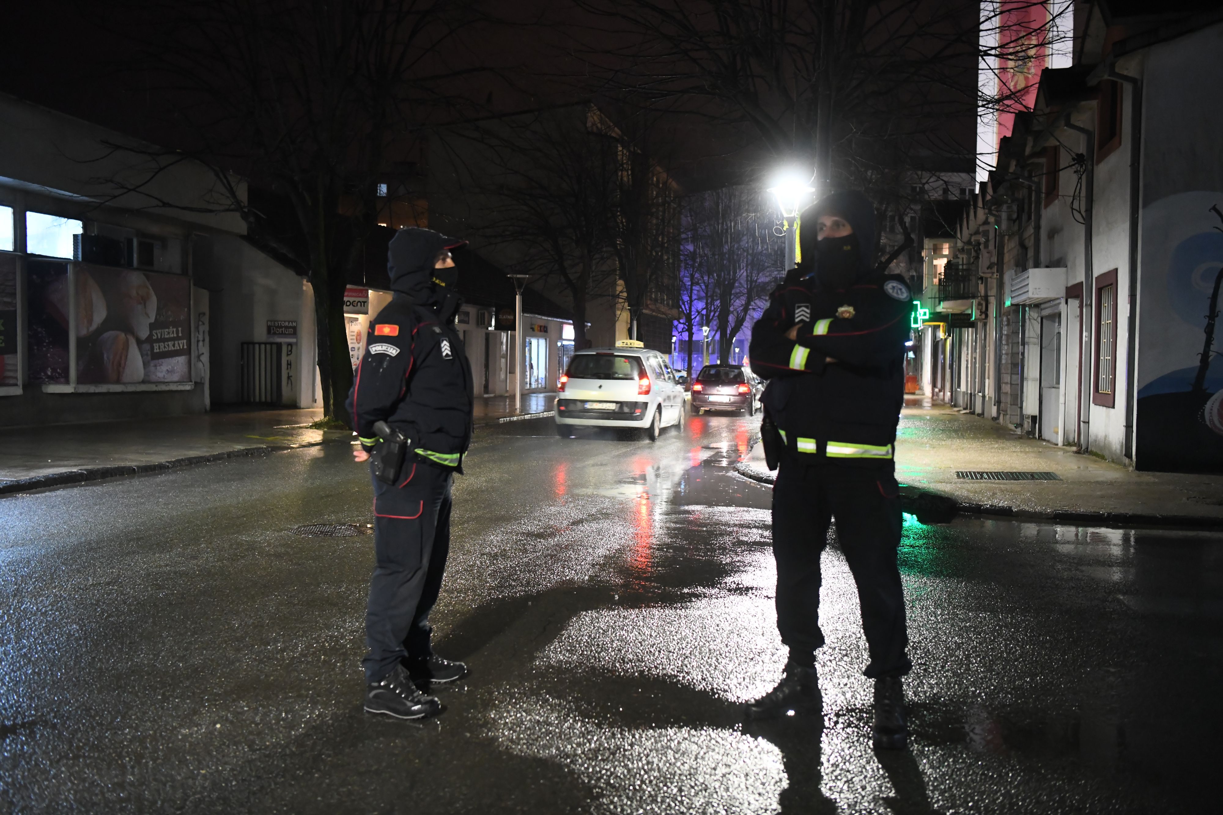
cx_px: 612
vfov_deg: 38.9
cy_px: 408
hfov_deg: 55.8
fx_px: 1155
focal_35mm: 34
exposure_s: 1/50
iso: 5000
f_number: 2.8
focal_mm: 34
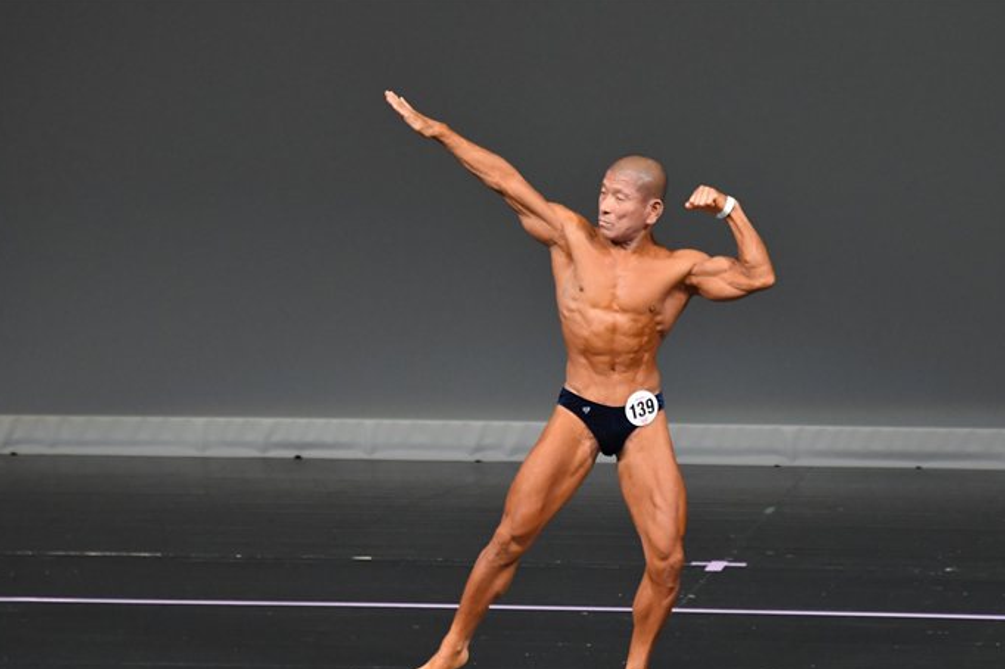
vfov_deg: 3.8
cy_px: 373
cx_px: 553
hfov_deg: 5.8
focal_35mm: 358
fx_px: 9989
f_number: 5.6
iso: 4000
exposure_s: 1/400
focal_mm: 210
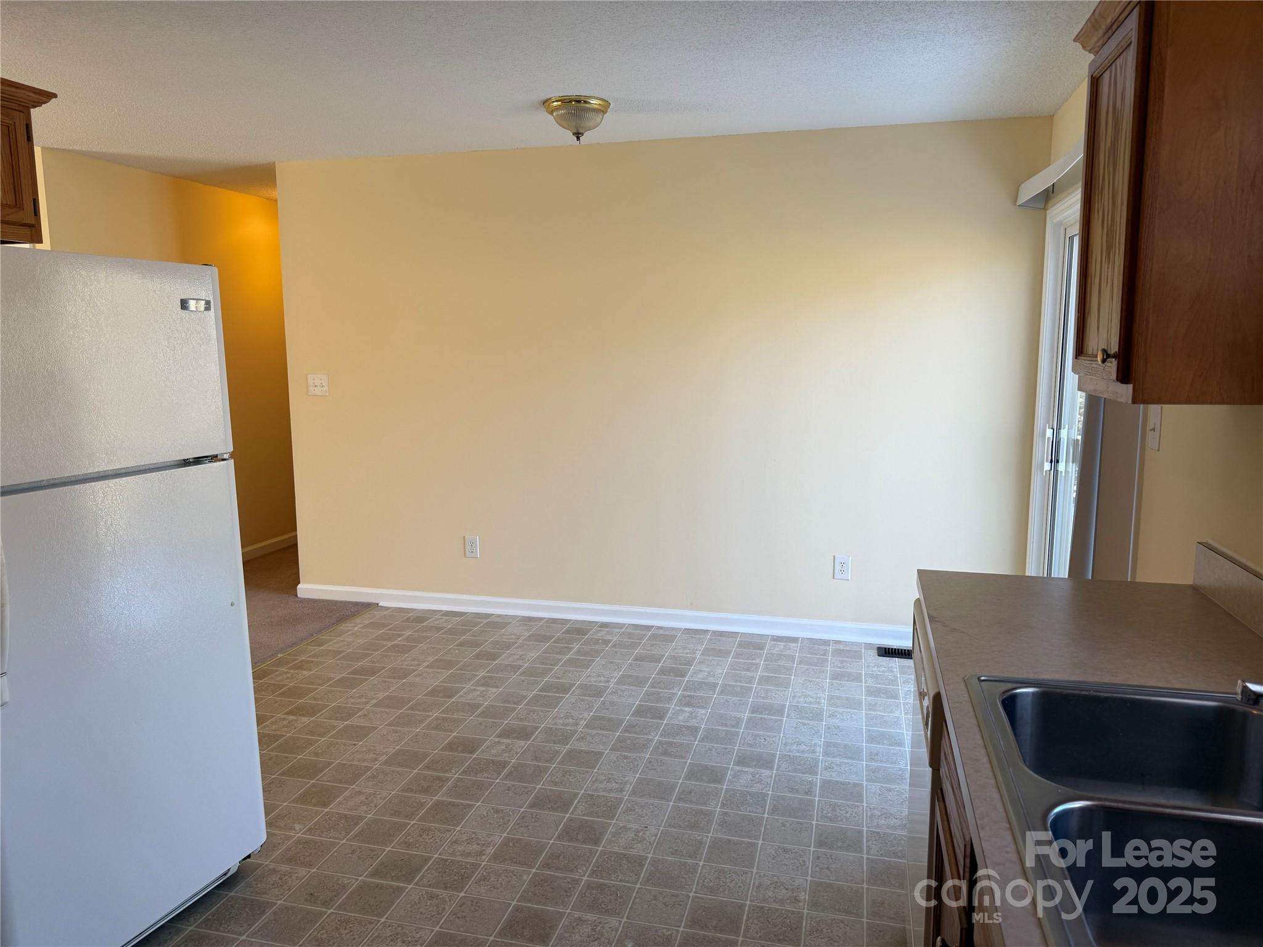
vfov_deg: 56.8
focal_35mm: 24
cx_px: 632
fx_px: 876
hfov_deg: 71.6
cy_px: 474
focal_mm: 6.76
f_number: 1.78
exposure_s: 1/120
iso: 80
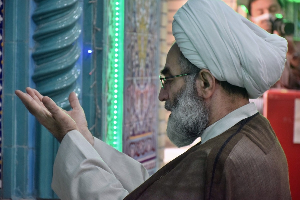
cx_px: 150
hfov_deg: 13.0
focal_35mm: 158
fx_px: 1312
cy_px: 100
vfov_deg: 8.7
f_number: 5.6
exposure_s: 1/60
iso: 1100
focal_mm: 105
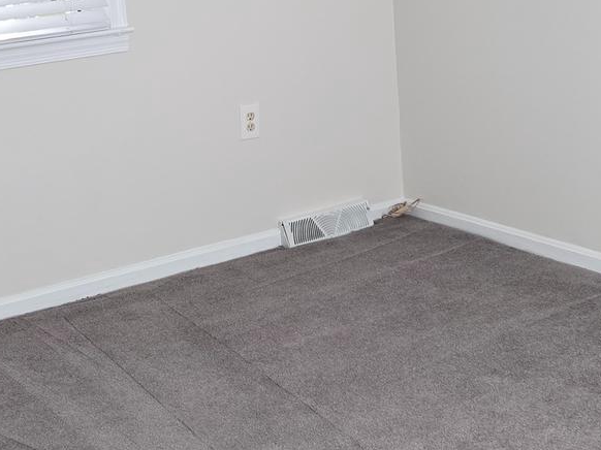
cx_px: 416
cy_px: 63
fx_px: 1406
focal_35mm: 81
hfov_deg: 24.0
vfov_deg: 18.0
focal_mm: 5.4
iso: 125
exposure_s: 1/180
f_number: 1.8
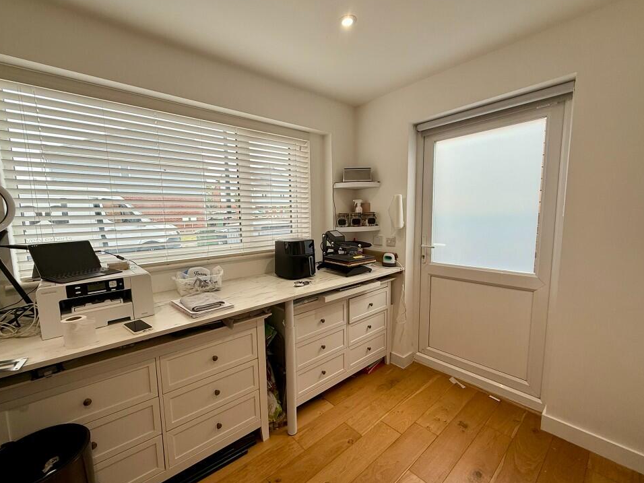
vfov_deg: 81.7
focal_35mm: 15
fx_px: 279
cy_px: 249
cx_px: 304
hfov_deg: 98.1
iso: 64
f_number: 2.2
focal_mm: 2.22
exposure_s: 1/100
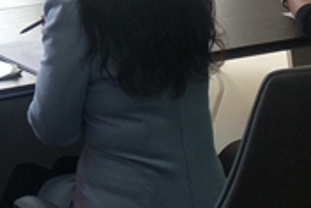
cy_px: -197
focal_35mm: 118
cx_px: -140
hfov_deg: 16.0
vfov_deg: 10.7
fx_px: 1021
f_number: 2
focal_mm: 4.42
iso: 58
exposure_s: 1/50
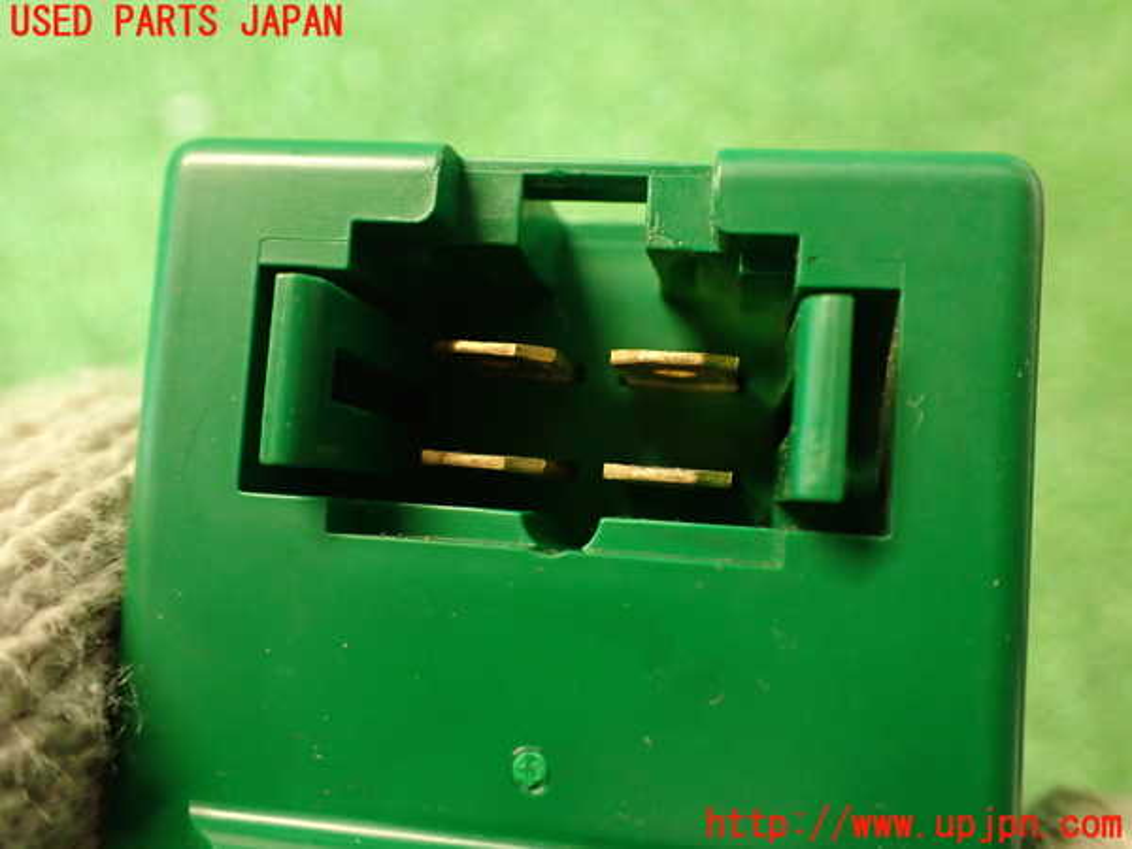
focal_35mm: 32
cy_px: 424
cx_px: 566
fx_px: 1046
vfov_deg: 44.2
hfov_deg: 56.8
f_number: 2.4
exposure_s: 1/30
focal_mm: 5.79
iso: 640
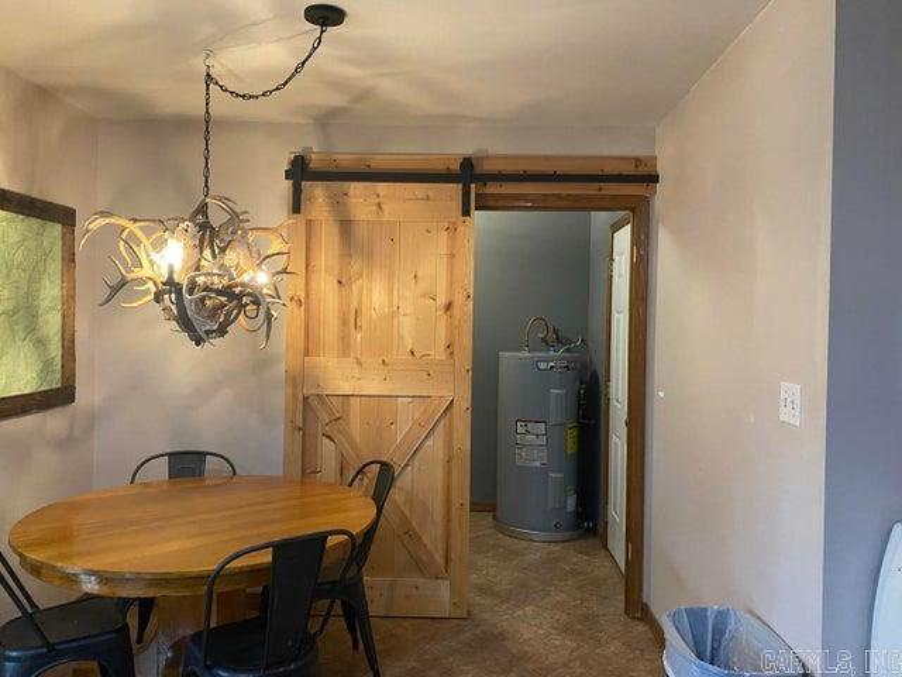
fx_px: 677
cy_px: 338
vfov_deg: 53.1
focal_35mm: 26
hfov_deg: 67.3
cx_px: 451
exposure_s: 1/60
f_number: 1.8
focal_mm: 4.25
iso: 500
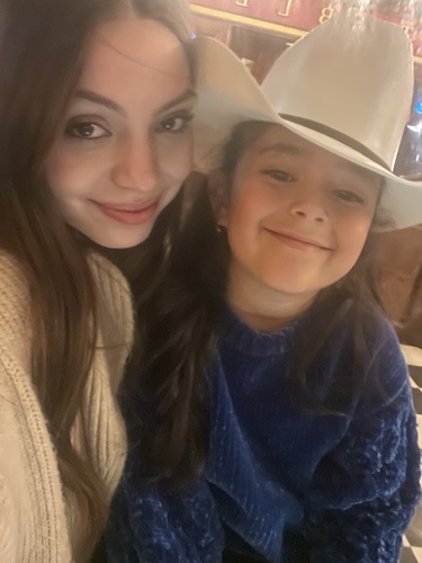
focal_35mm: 30
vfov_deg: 60.0
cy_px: 282
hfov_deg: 46.8
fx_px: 488
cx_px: 211
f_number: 2.2
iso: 1600
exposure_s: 1/15
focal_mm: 2.71
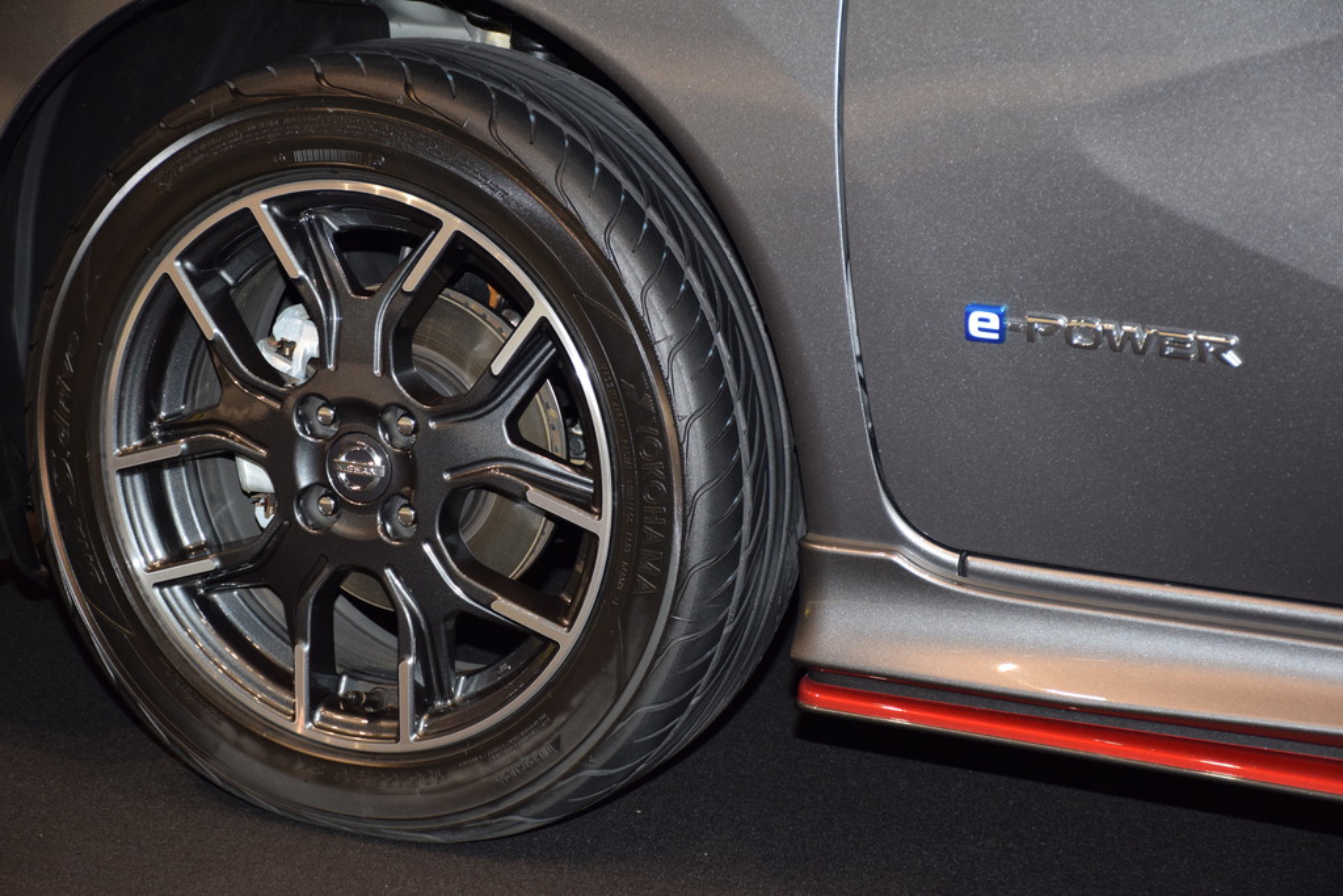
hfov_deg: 19.5
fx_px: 3917
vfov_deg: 13.0
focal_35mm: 105
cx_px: 672
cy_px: 448
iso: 1000
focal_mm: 70
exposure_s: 1/200
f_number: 6.3
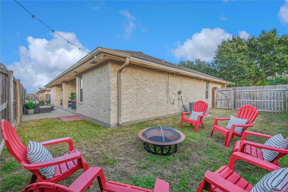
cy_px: 96
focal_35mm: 15
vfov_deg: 77.3
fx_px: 120
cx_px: 144
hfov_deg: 100.4
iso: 100
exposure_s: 1/60
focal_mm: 15
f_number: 7.1
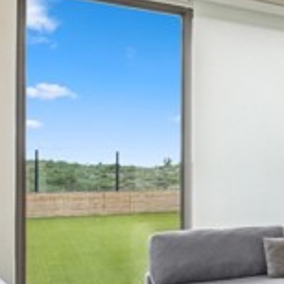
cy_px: 172
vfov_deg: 32.1
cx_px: 520
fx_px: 492
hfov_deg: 21.0
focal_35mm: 53
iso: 200
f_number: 8
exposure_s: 1/60
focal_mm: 10
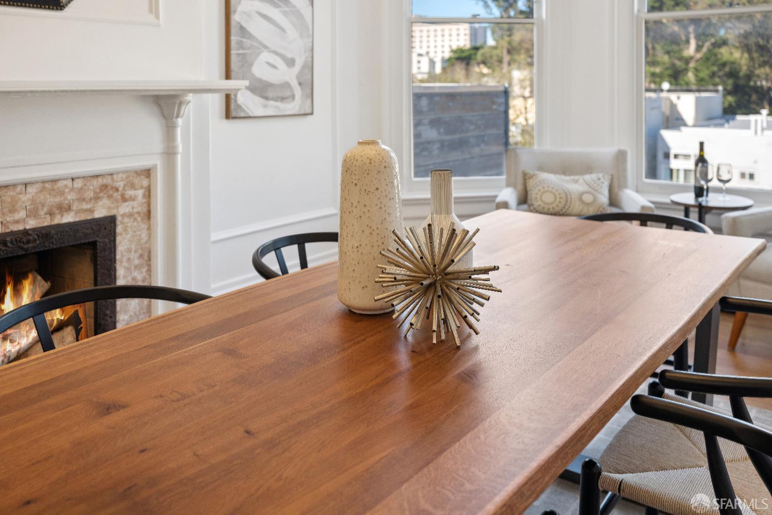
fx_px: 665
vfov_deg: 42.3
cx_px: 386
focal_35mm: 31
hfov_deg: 60.3
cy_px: 258
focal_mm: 31
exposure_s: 1/200
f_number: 4
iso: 140
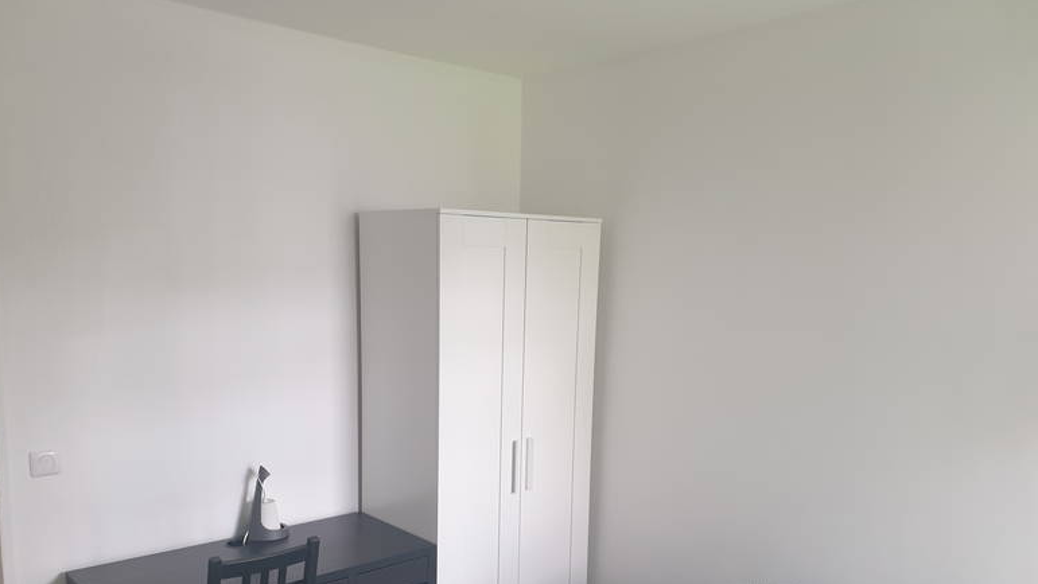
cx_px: 514
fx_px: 798
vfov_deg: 39.8
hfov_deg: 66.1
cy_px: 385
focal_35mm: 29
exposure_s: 1/50
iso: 160
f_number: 2.4
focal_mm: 4.3
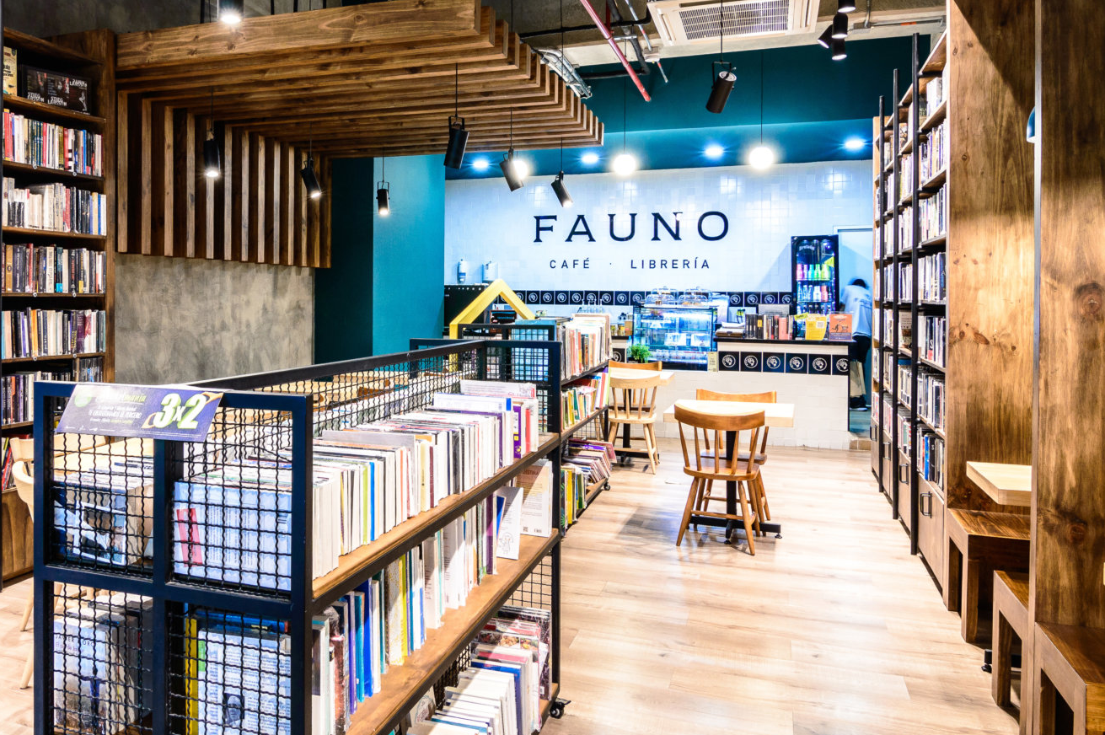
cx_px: 427
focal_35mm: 26
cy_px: 297
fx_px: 791
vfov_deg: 49.6
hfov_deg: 69.0
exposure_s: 1/1.25
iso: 200
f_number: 8
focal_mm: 11
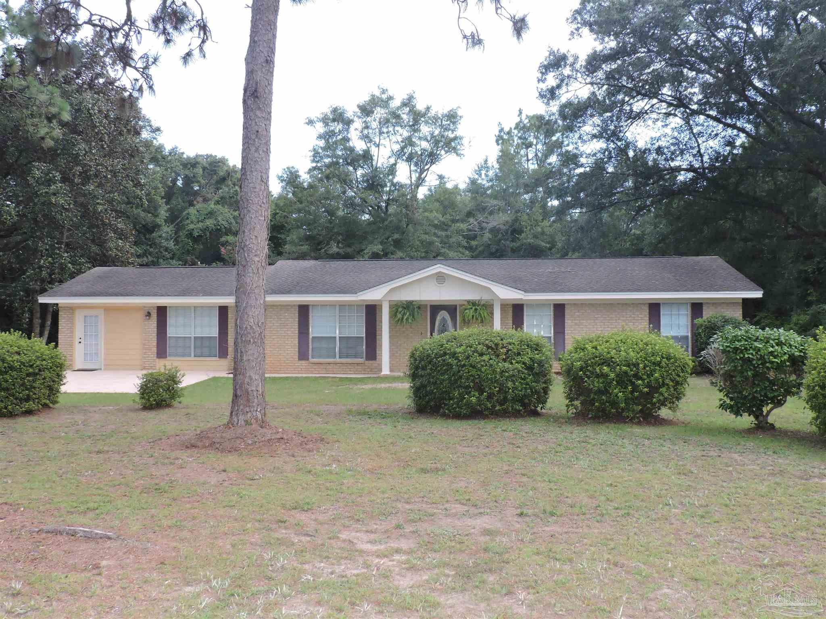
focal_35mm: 33
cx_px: 413
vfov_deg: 42.9
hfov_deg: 55.4
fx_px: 787
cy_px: 310
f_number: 3.2
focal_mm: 5.9
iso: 640
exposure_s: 1/200
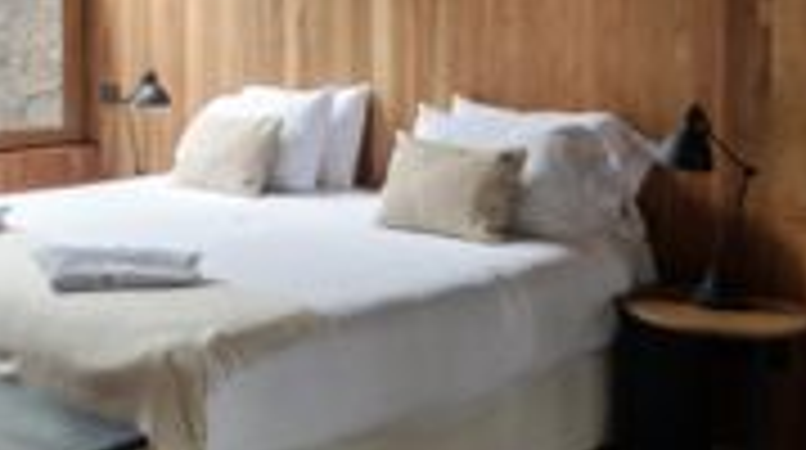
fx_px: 1131
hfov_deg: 37.9
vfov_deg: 21.6
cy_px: -14
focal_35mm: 53
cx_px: 169
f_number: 4
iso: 400
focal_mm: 14
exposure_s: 1/60
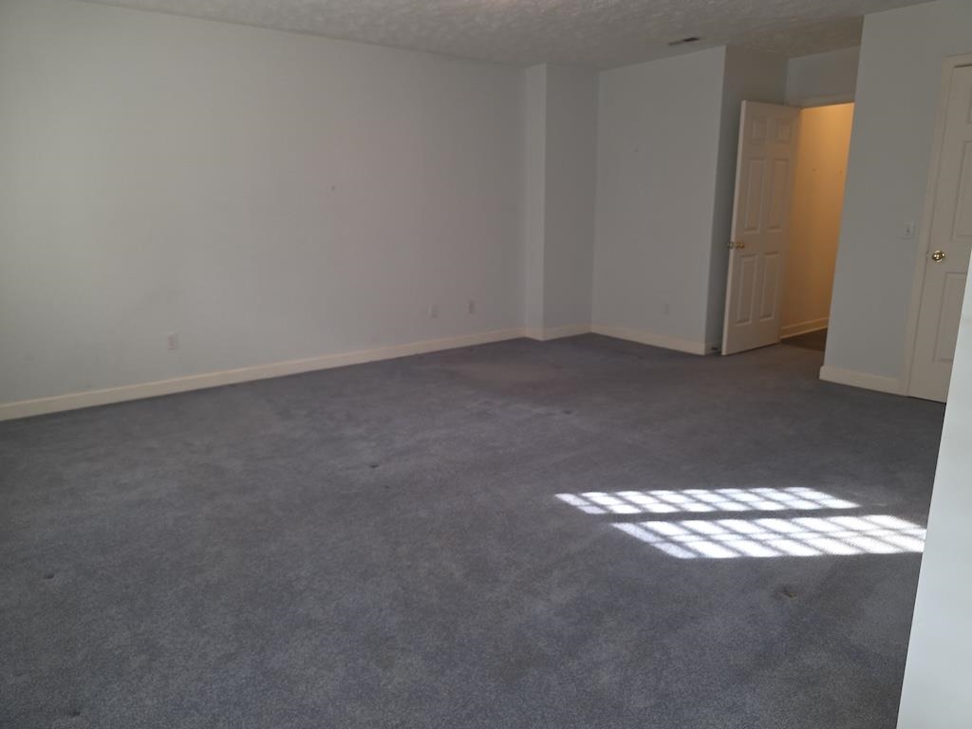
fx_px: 646
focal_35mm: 23
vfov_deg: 58.9
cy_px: 364
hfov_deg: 73.9
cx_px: 486
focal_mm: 6.3
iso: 100
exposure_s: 1/60
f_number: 1.7
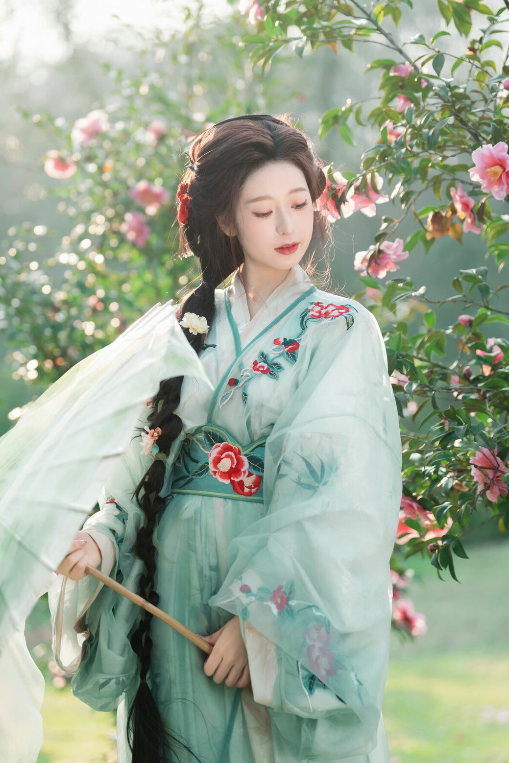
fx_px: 1993
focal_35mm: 94
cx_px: 252
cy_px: 380
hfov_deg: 14.6
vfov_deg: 21.7
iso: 320
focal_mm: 93
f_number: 2.8
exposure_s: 1/400
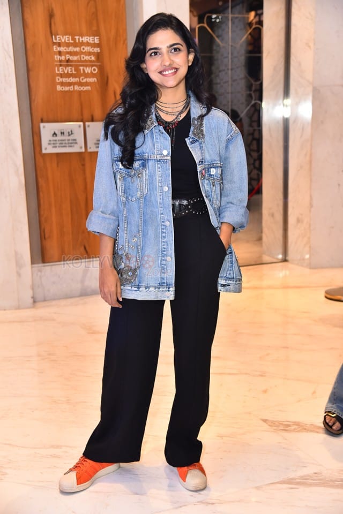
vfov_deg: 39.6
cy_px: 257
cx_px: 172
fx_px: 715
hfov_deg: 27.0
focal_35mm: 50
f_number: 4
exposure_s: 1/125
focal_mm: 50
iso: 1250
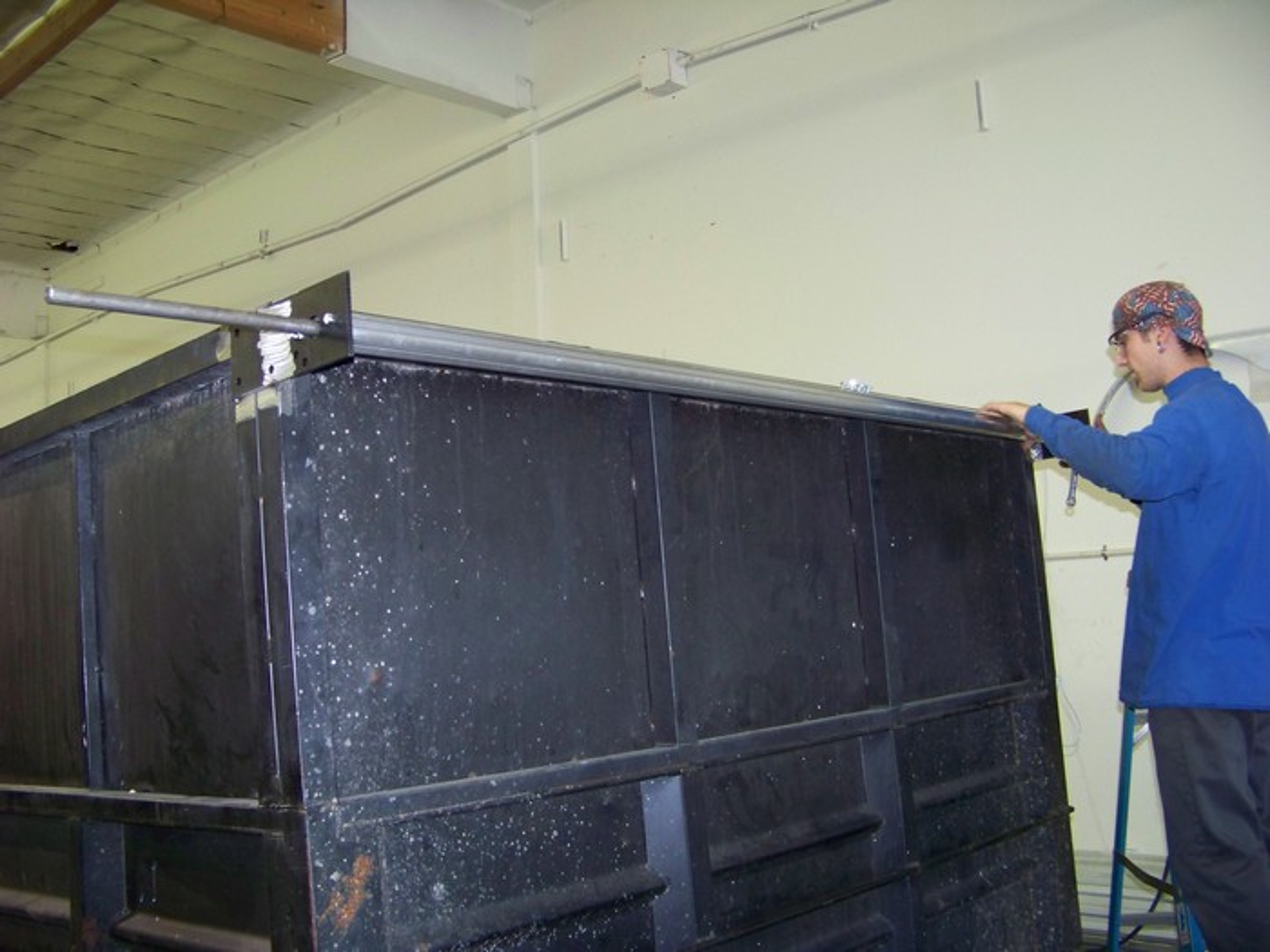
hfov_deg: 51.4
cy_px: 476
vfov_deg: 39.7
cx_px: 635
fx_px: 1321
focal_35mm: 36
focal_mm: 5.85
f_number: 2.8
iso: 200
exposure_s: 1/30
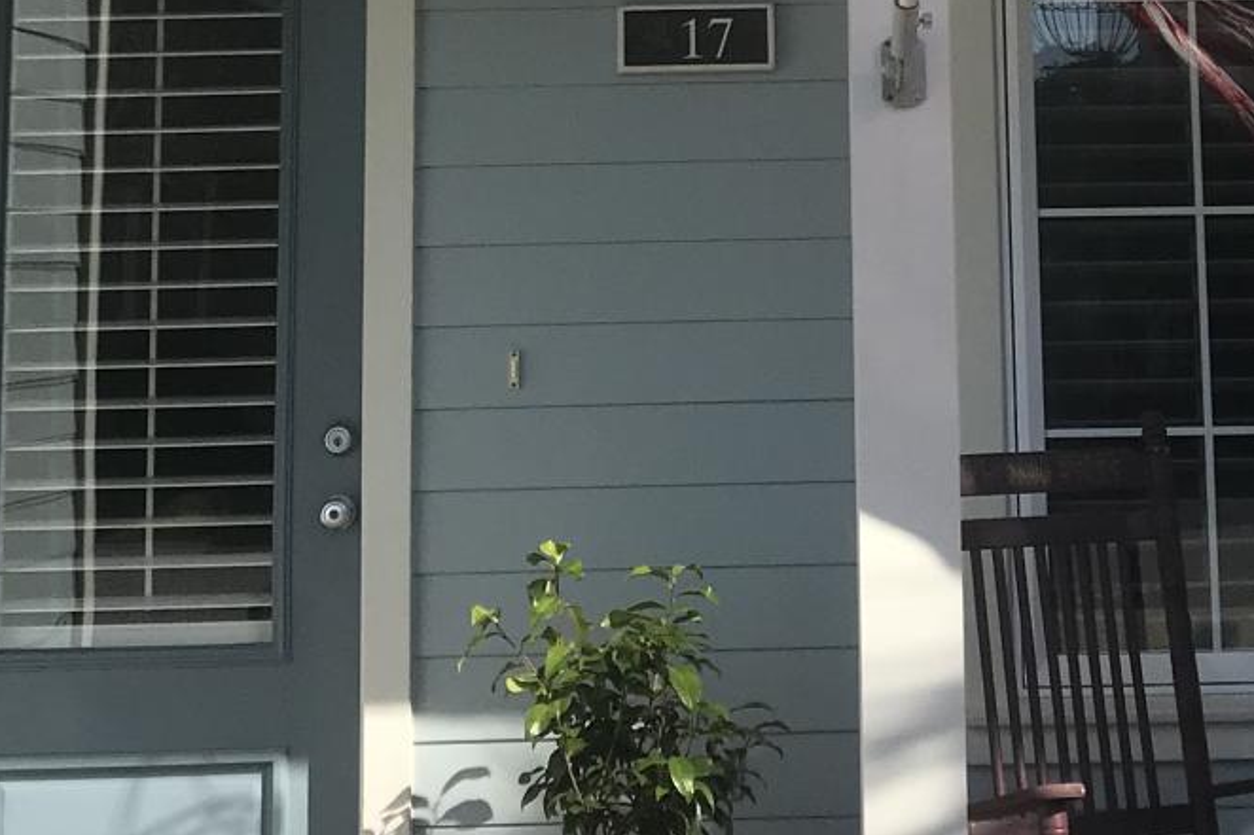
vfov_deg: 14.9
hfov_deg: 23.0
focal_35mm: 88
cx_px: 896
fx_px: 3064
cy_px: -237
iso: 20
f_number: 1.8
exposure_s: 1/2740
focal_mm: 3.99
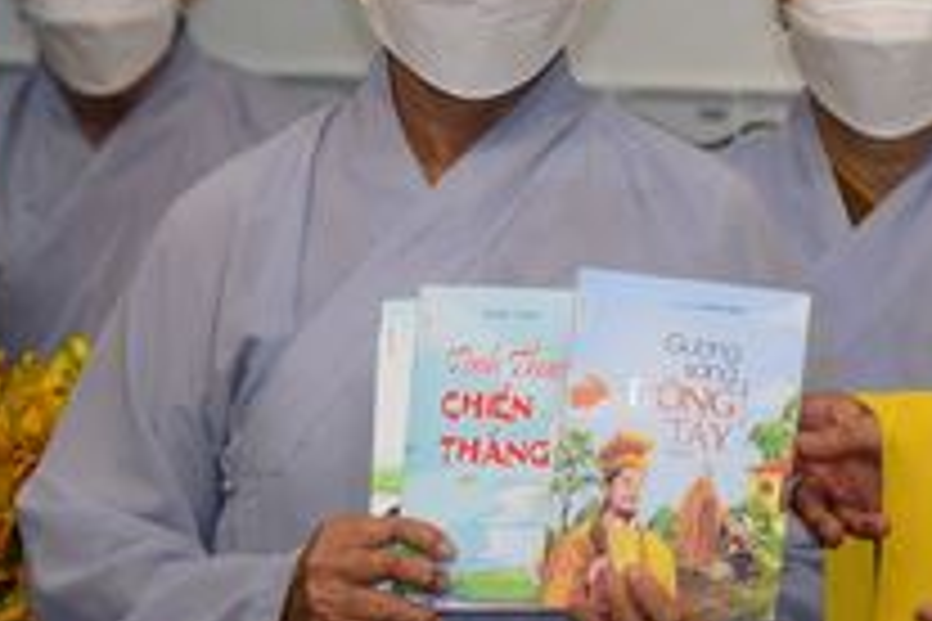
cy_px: -58
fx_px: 6989
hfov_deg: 7.6
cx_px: 824
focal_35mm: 270
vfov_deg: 5.1
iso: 500
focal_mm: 86
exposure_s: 1/160
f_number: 4
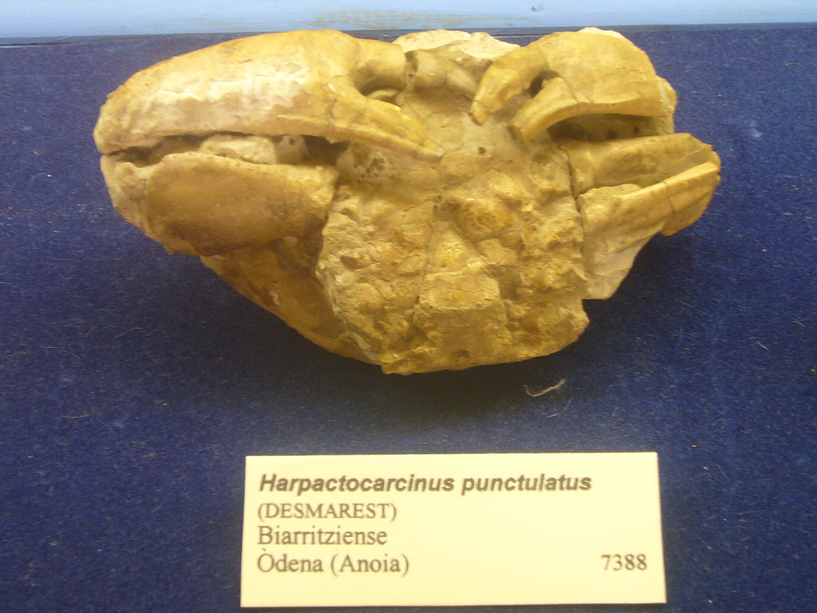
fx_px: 1581
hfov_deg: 29.0
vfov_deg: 21.9
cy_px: 306
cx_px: 408
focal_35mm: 67
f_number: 3.6
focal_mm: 8.1
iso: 100
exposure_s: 1/15
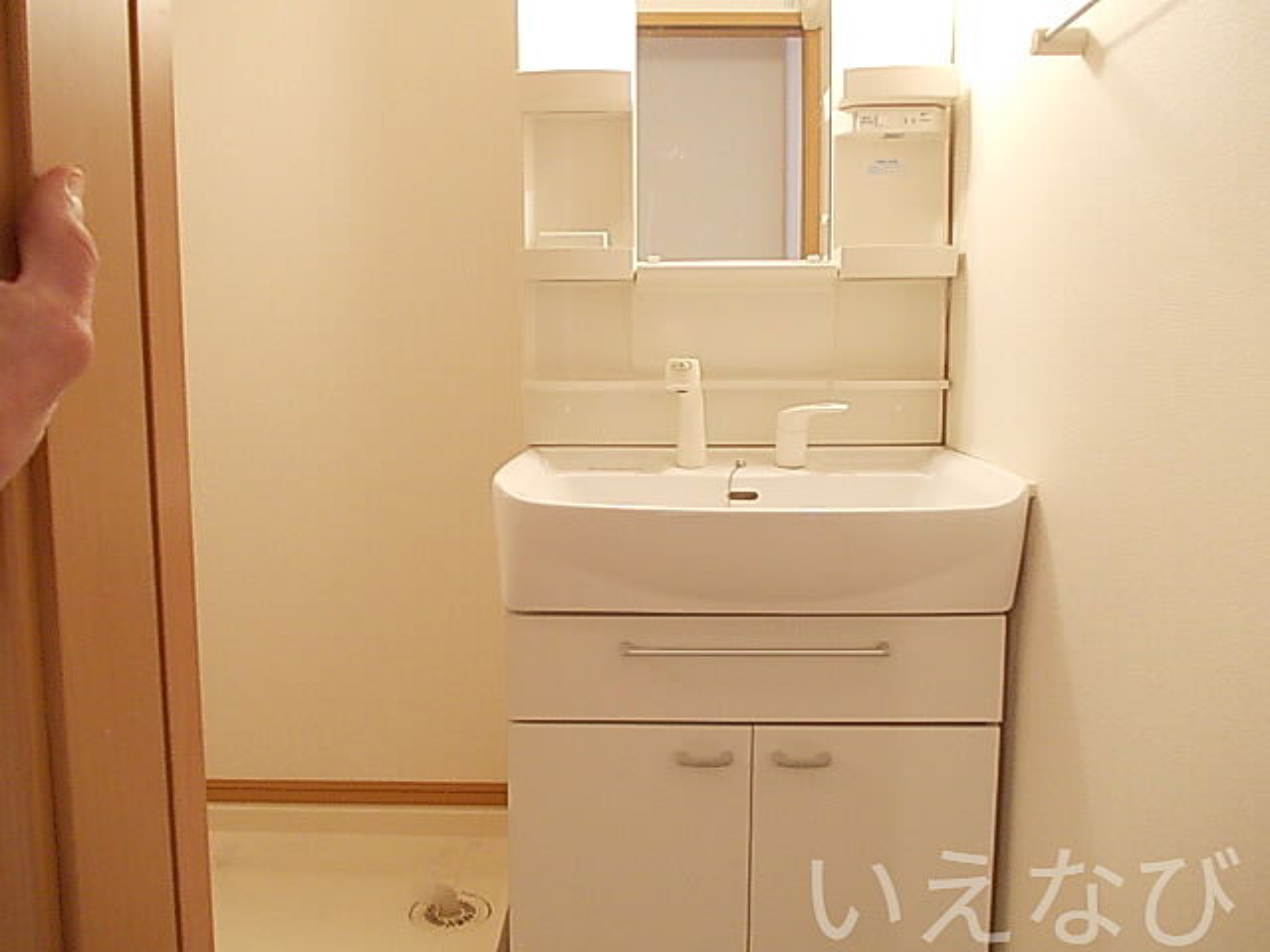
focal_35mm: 28
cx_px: 635
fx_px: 1027
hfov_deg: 63.4
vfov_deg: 49.7
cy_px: 476
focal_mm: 4
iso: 200
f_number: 2.7
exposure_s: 1/15
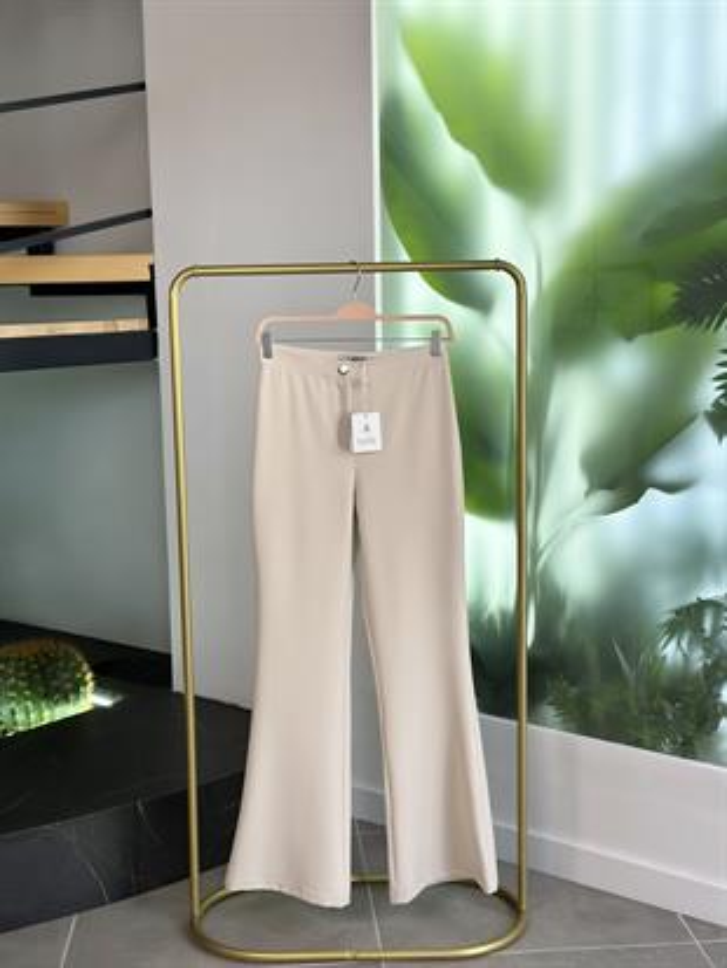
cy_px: 484
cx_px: 364
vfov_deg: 39.6
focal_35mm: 48
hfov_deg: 30.3
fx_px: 1343
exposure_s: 1/463
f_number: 1.78
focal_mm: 6.86
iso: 80
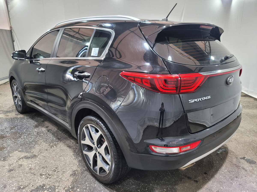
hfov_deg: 69.4
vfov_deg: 54.9
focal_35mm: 25
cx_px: 128
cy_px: 96
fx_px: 186
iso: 160
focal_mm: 7
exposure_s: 1/120
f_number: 1.8
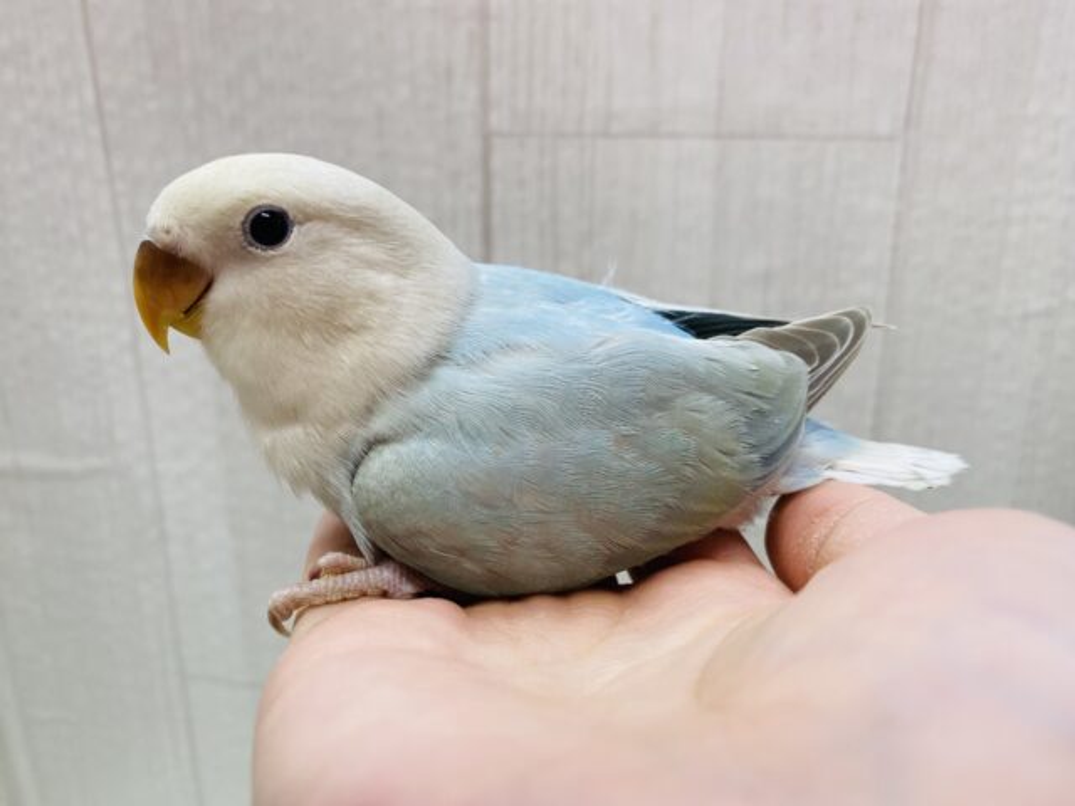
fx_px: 776
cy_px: 403
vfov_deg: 54.9
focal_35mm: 25
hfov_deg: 69.4
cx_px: 538
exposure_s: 1/100
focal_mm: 4.25
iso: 64
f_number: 1.8
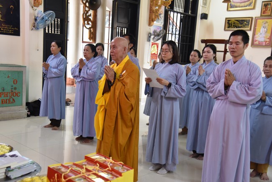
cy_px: 91
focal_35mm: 40
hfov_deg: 48.4
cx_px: 136
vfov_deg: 33.4
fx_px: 302
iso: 2800
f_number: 4
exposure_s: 1/60
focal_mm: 40
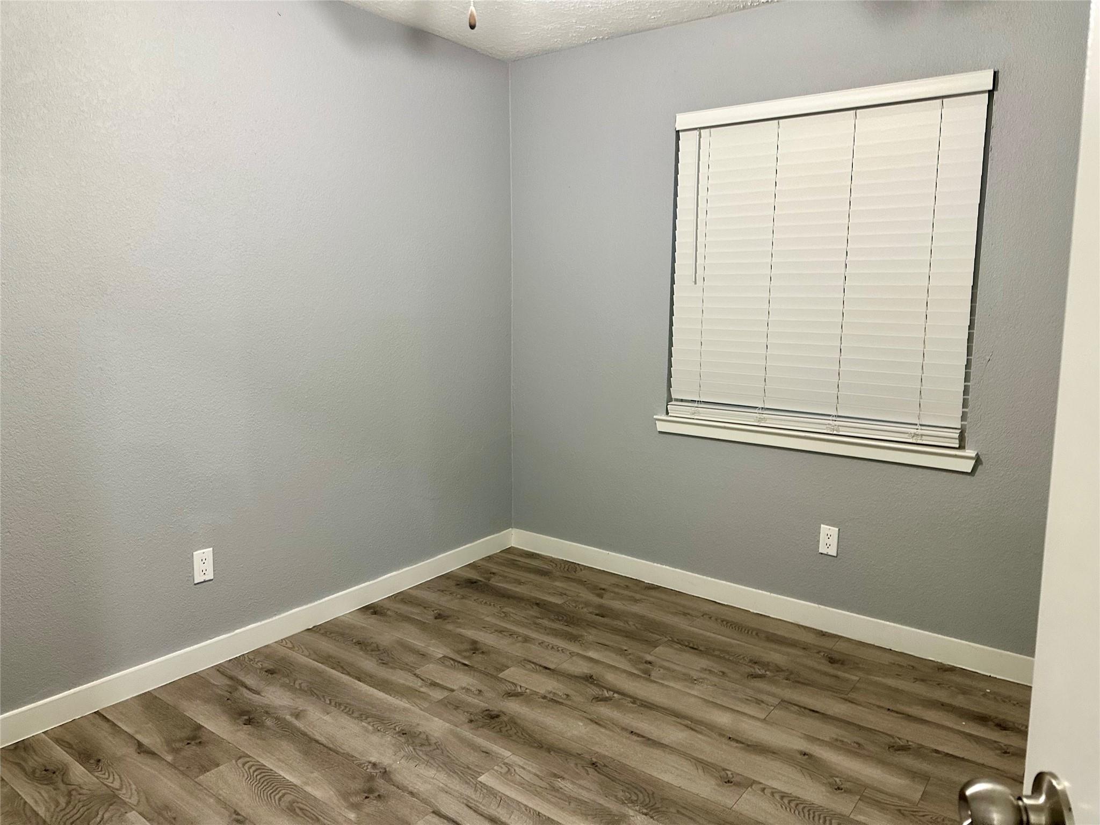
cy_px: 412
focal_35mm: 24
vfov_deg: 56.8
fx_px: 763
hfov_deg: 71.6
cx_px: 550
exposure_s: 1/60
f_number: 1.78
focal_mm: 6.86
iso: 400
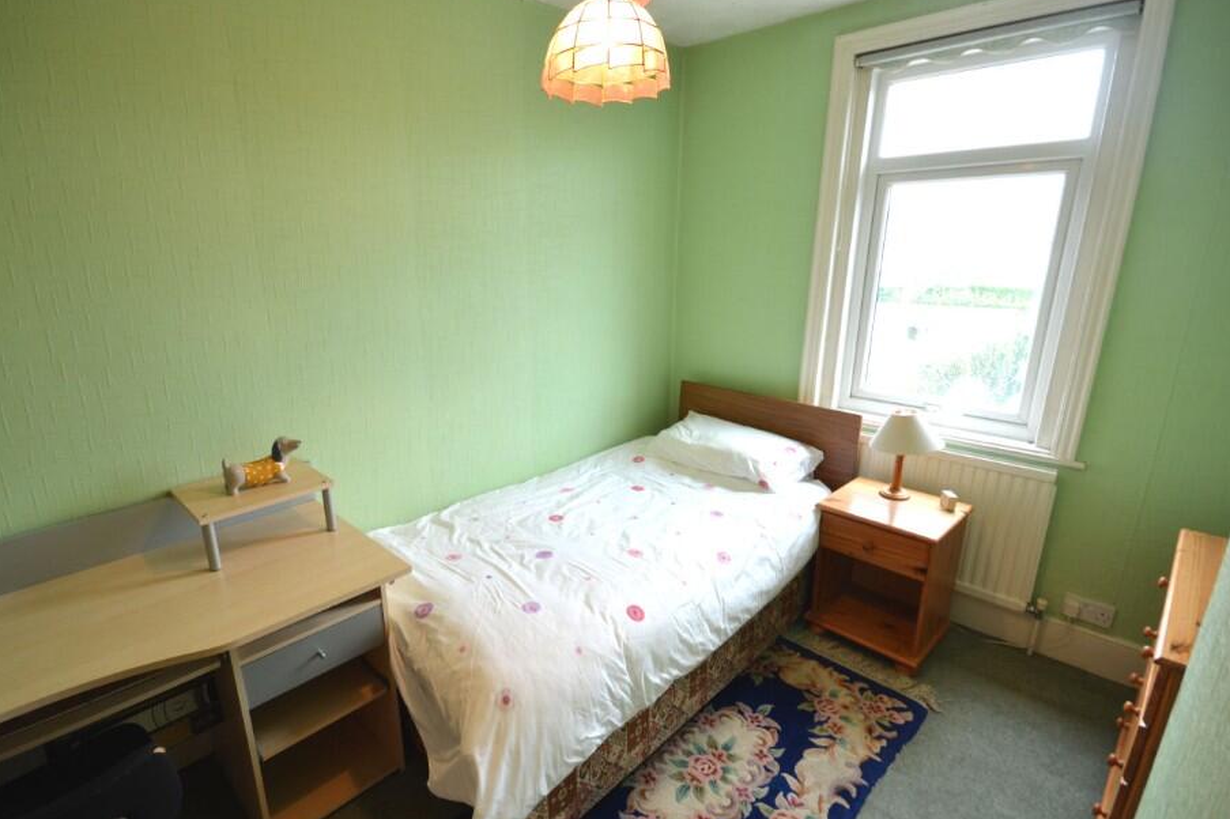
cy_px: 424
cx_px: 558
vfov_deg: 70.4
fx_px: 581
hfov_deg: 93.0
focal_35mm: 17
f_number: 8
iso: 400
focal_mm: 10
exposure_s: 1/15
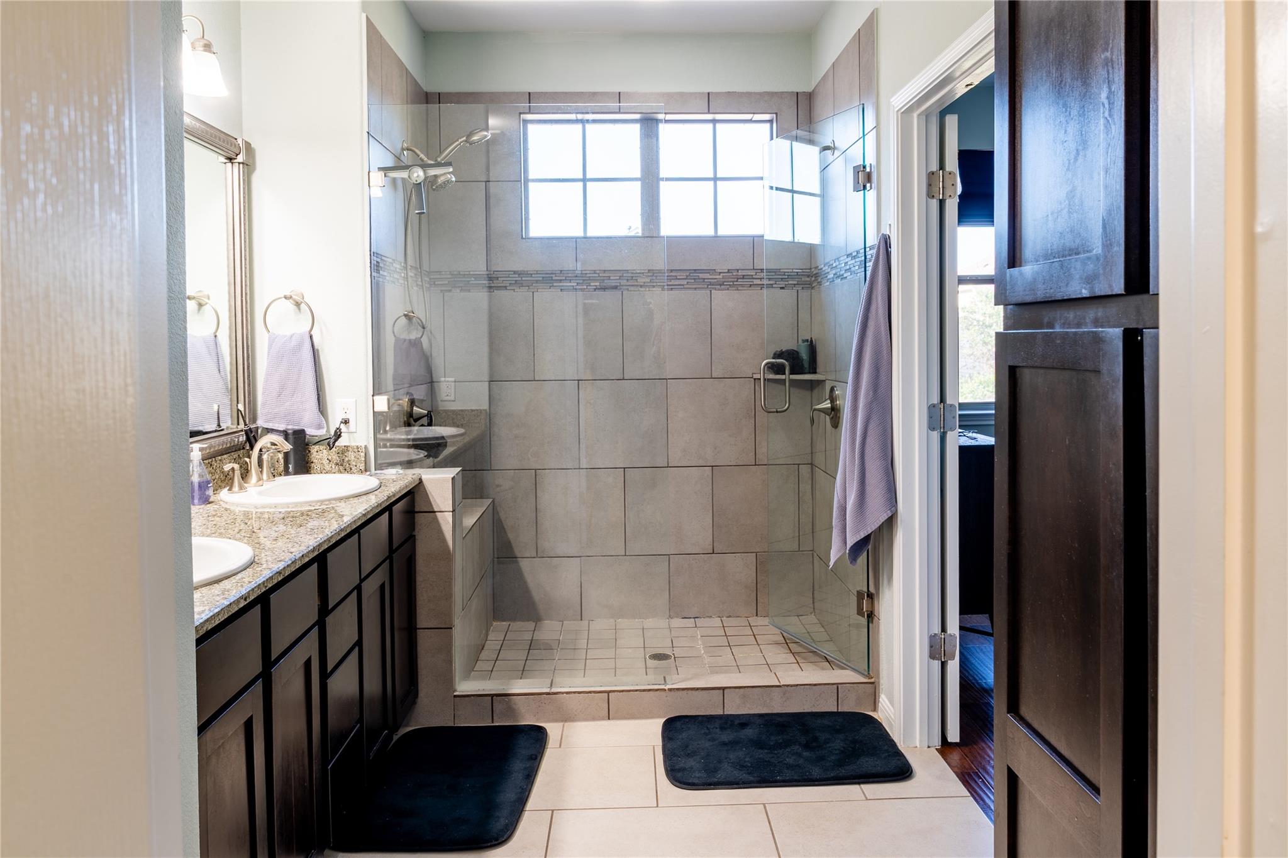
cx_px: 644
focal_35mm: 24
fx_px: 859
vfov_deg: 53.1
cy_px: 429
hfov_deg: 73.7
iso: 100
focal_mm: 24
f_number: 11
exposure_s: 1/13
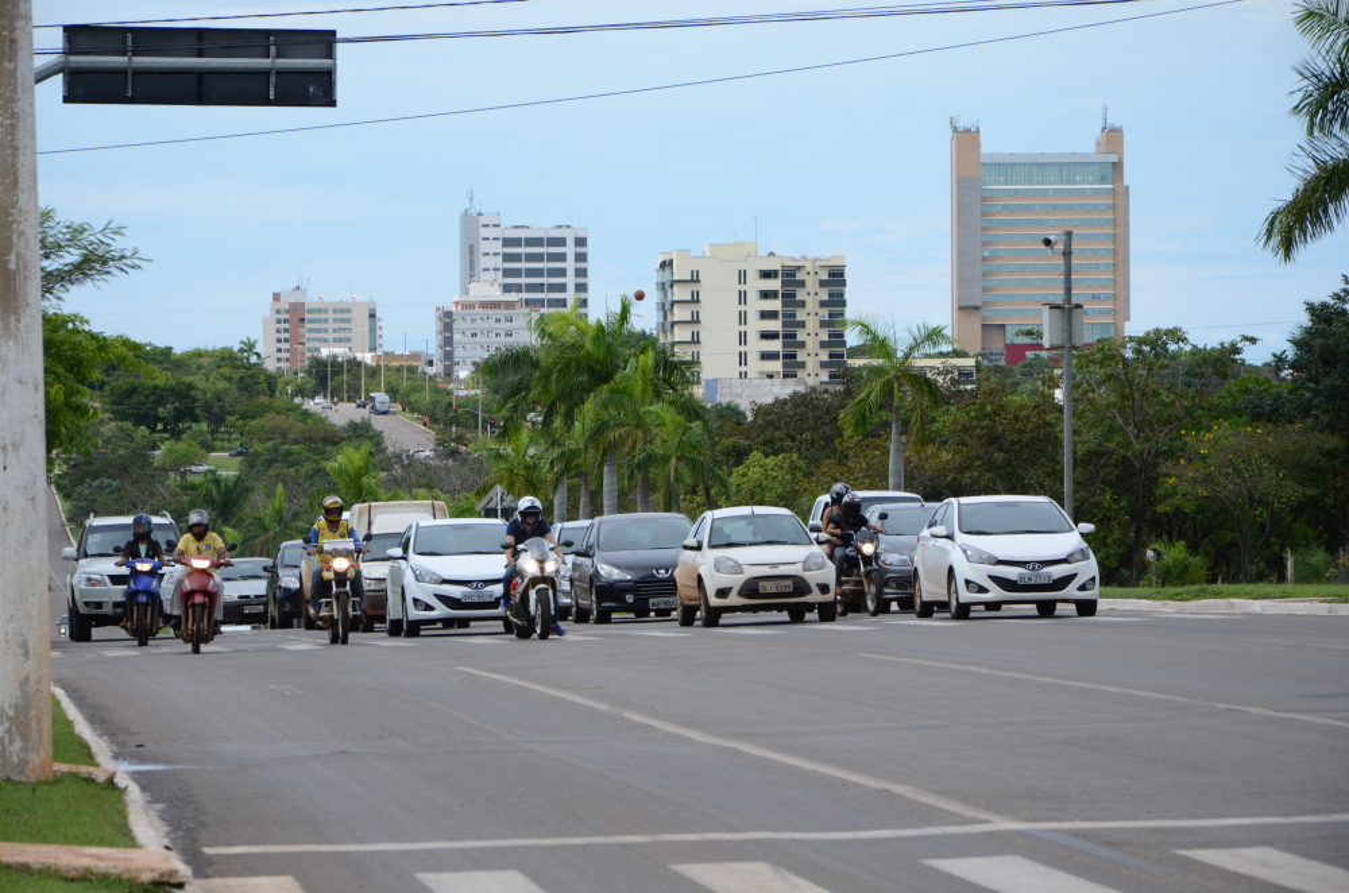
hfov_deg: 13.1
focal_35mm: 158
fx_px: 5889
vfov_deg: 8.7
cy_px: 446
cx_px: 674
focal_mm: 105
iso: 320
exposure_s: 1/800
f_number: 8
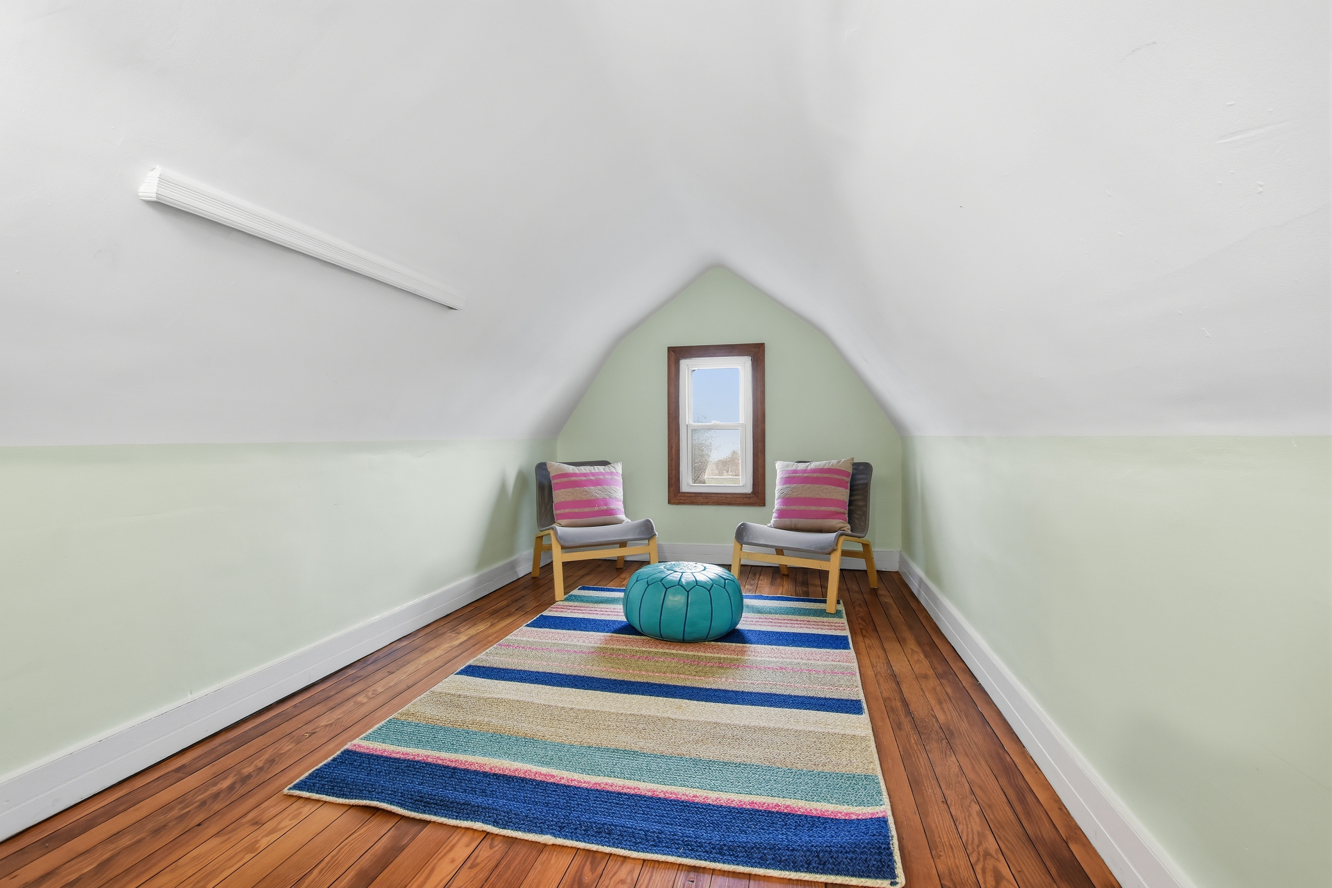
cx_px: 666
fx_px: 555
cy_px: 444
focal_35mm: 15
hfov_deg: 100.4
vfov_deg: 77.3
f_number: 8
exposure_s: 1/20
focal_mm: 10
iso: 500
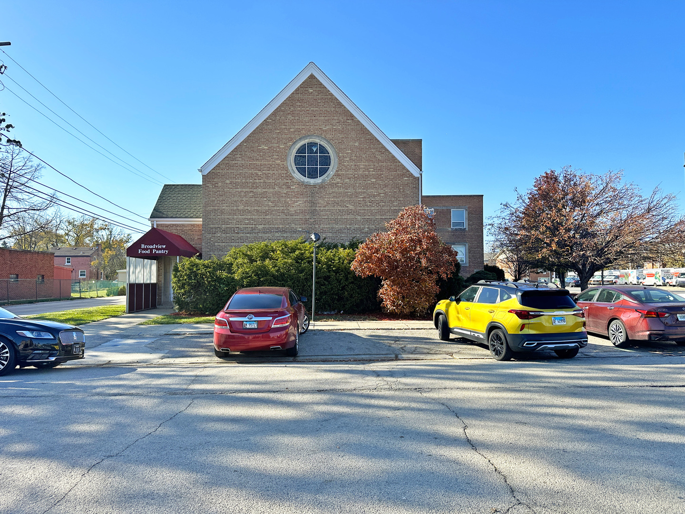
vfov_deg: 56.8
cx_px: 342
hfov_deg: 71.6
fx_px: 475
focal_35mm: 24
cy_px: 257
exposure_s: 1/2967
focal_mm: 6.86
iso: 80
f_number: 1.78
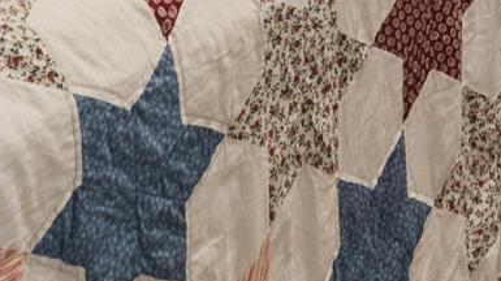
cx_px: 367
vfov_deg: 8.7
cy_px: -580
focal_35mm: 112
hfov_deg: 18.9
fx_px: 1492
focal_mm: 16.5
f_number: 9
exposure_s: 1/4
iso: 250
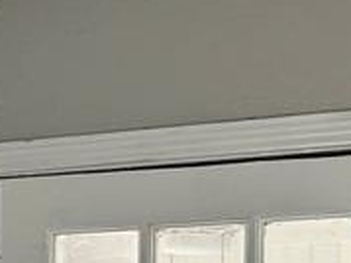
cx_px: -108
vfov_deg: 9.6
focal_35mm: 149
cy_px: 398
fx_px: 1510
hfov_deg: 12.8
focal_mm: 5.7
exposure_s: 1/121
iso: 64
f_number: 1.5
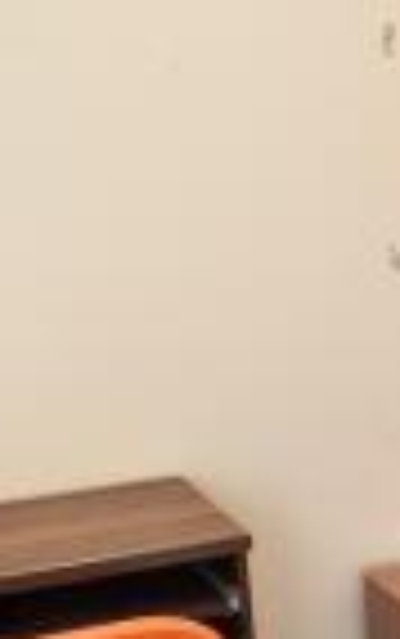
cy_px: 425
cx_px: 782
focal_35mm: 92
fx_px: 1601
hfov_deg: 12.6
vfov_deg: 22.4
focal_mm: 18
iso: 400
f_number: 6.3
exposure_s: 1/160
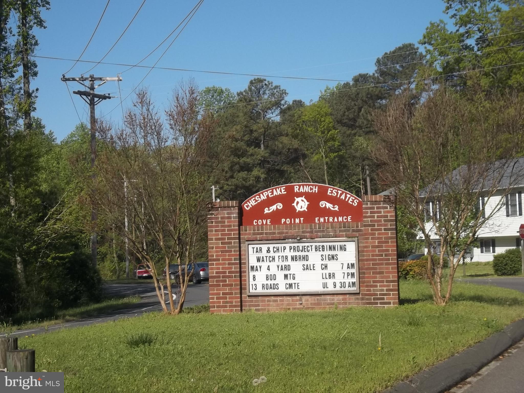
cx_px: 262
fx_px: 1120
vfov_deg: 19.9
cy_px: 196
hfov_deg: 26.3
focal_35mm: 74
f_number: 9.8
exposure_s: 1/200
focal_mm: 13.2
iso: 80
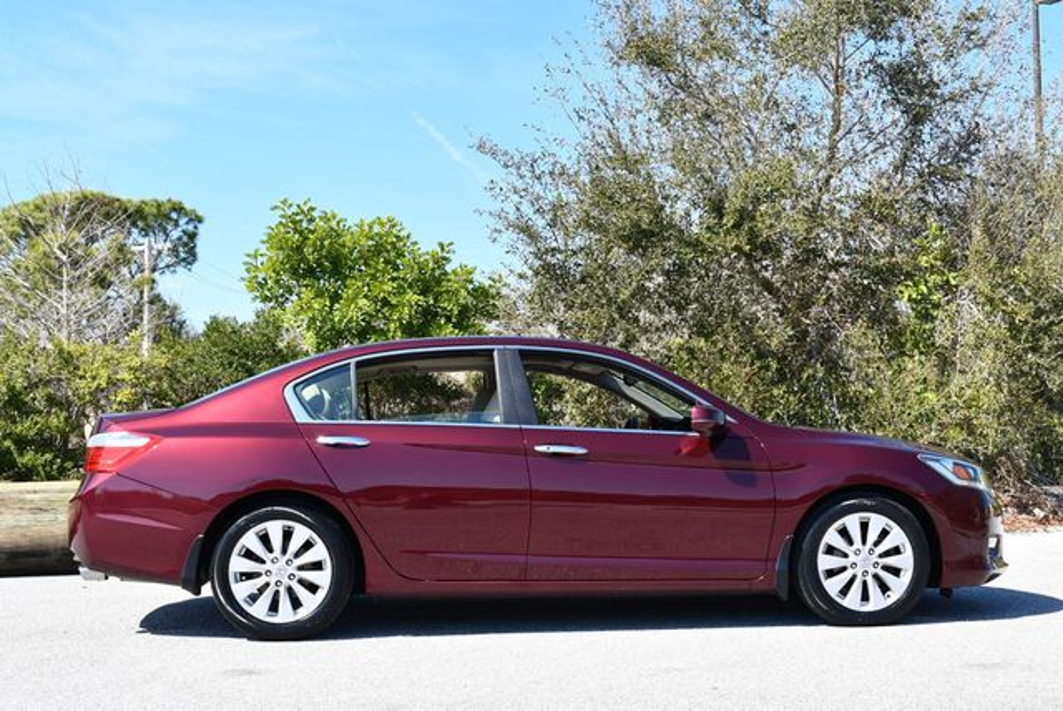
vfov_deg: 28.1
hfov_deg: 41.1
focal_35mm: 48
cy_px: 356
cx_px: 532
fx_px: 1419
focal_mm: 24
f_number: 8
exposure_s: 1/250
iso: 180
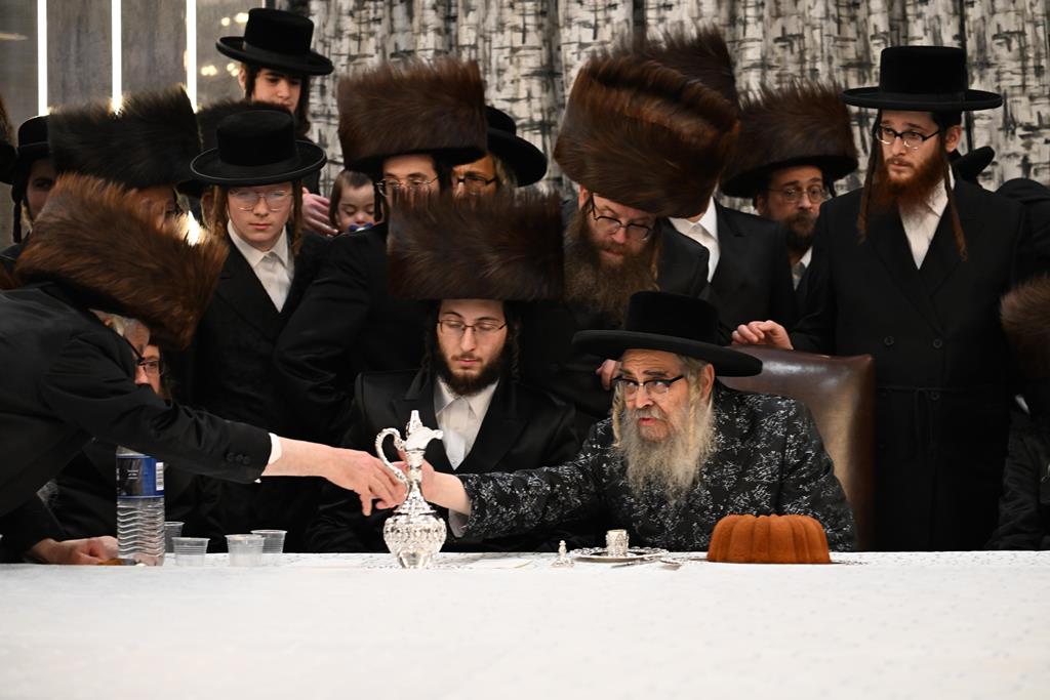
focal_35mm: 100
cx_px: 525
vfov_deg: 13.7
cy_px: 350
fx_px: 2917
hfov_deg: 20.4
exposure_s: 1/200
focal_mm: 100
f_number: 4.5
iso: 4000
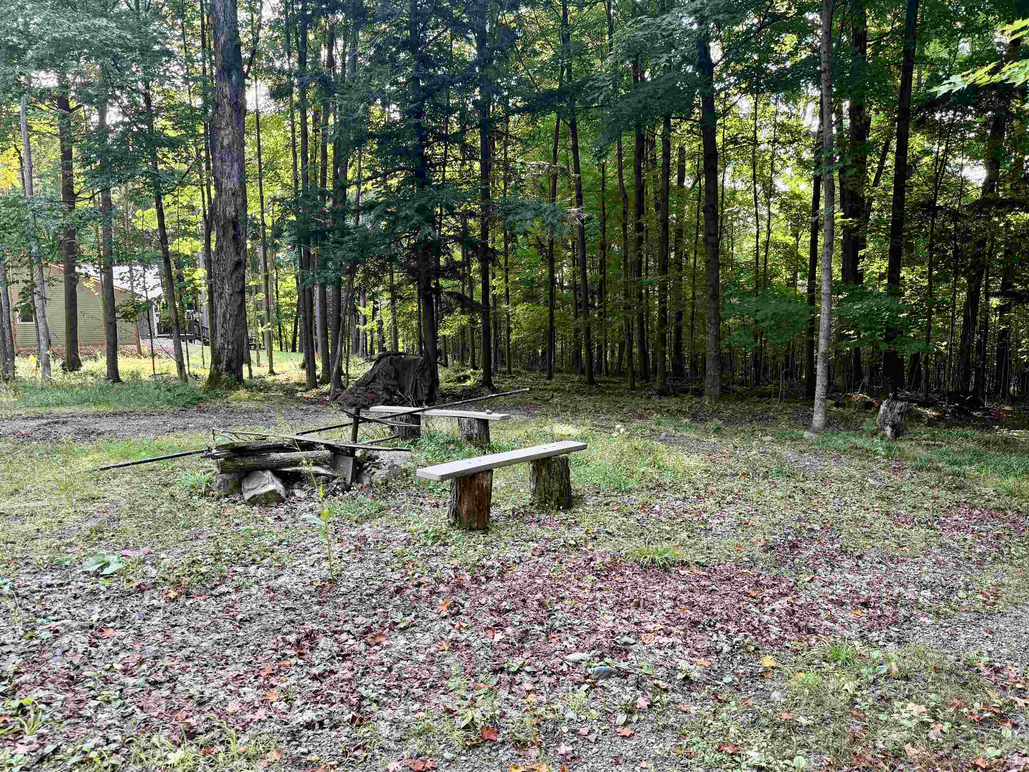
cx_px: 542
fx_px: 803
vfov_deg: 51.3
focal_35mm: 27
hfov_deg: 65.3
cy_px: 418
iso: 125
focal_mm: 6.76
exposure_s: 1/216
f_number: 1.78
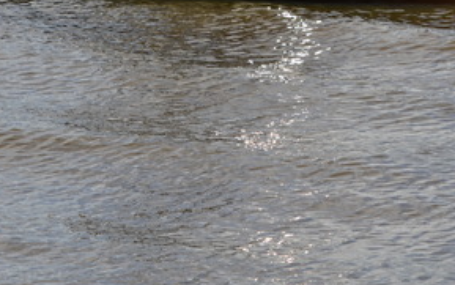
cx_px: 230
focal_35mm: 186
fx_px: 2309
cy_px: 37
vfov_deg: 7.0
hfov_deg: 11.3
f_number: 9
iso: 100
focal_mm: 55
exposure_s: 1/320
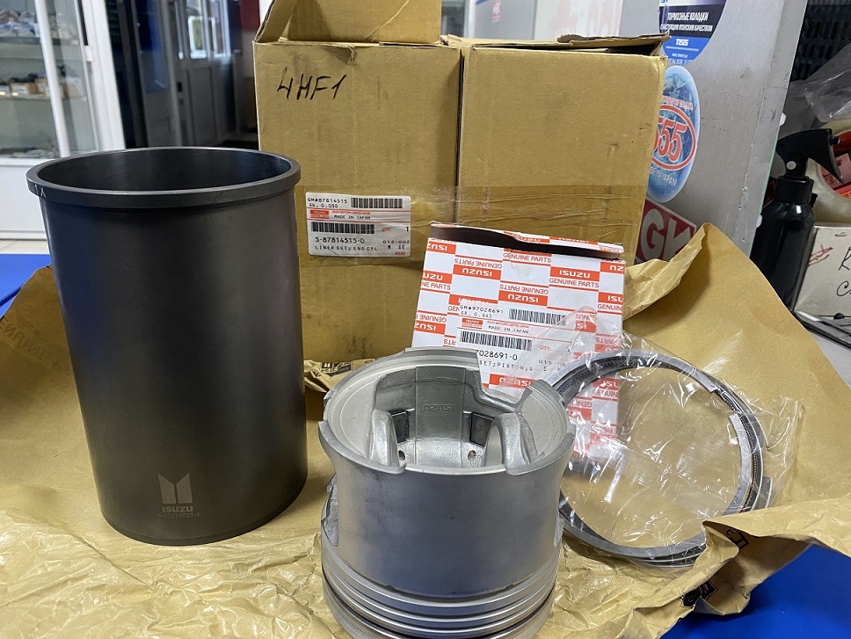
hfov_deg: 67.3
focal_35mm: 26
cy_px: 320
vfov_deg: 53.1
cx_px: 426
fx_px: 640
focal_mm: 4.25
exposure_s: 1/50
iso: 200
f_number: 1.8
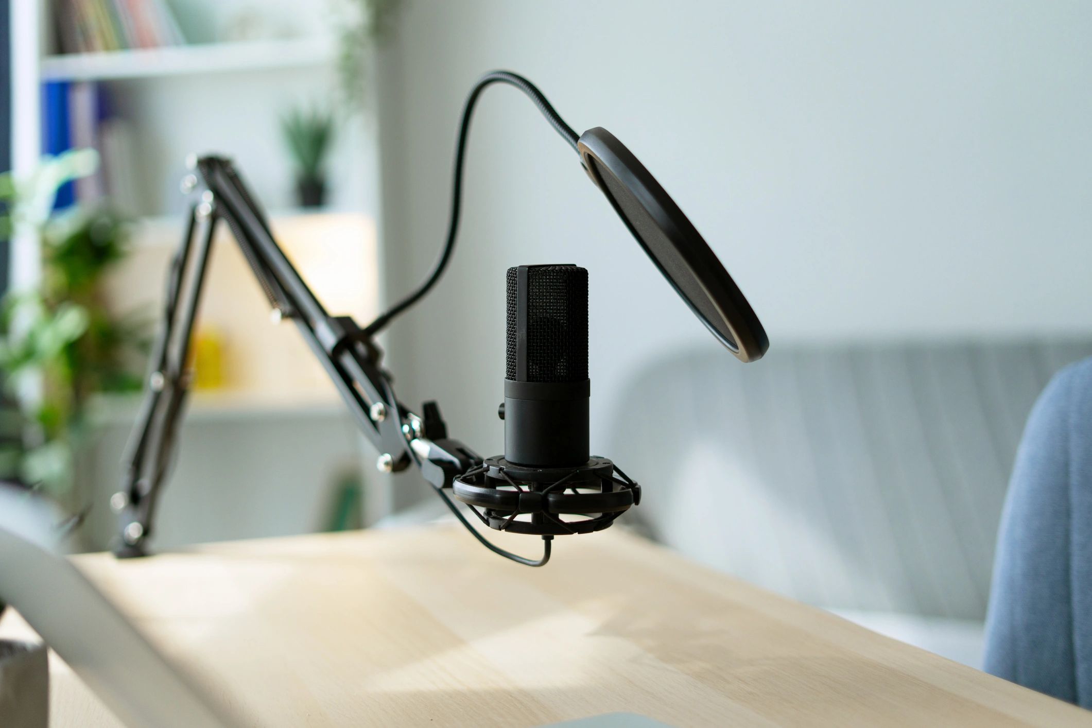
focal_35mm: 50
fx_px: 1517
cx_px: 546
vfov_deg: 27.0
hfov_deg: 39.6
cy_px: 364
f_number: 2
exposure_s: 1/800
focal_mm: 50
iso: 160
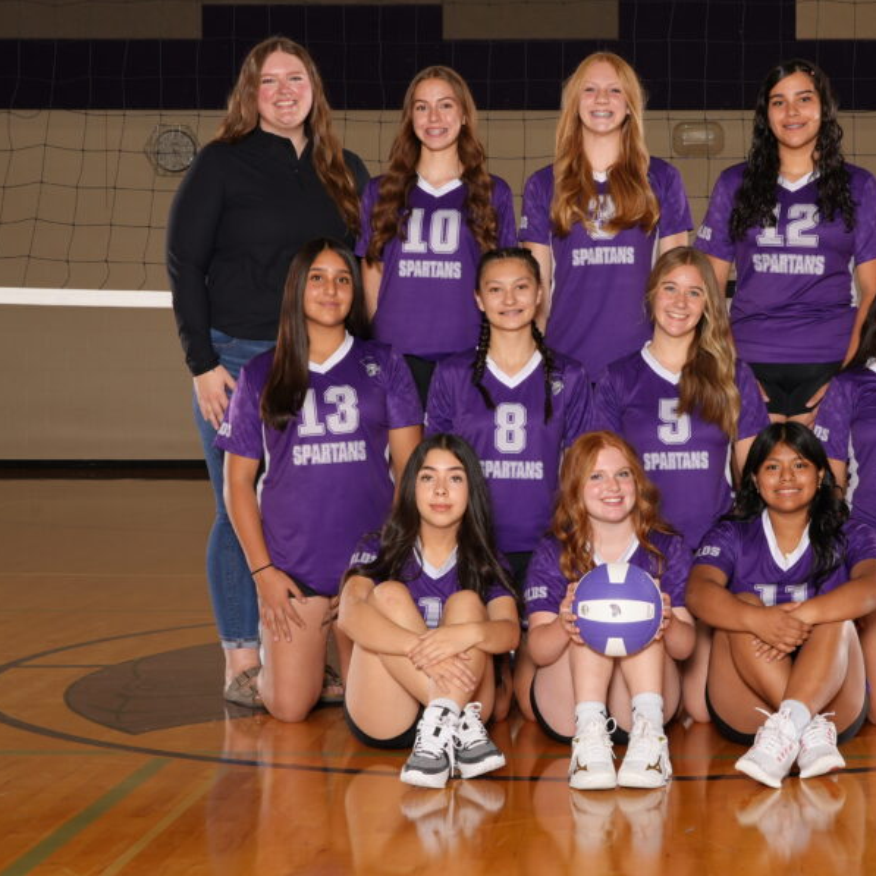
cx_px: 627
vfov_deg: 24.7
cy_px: 415
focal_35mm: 70
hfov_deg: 24.5
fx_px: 2004
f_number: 11
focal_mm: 48
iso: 200
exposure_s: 1/125
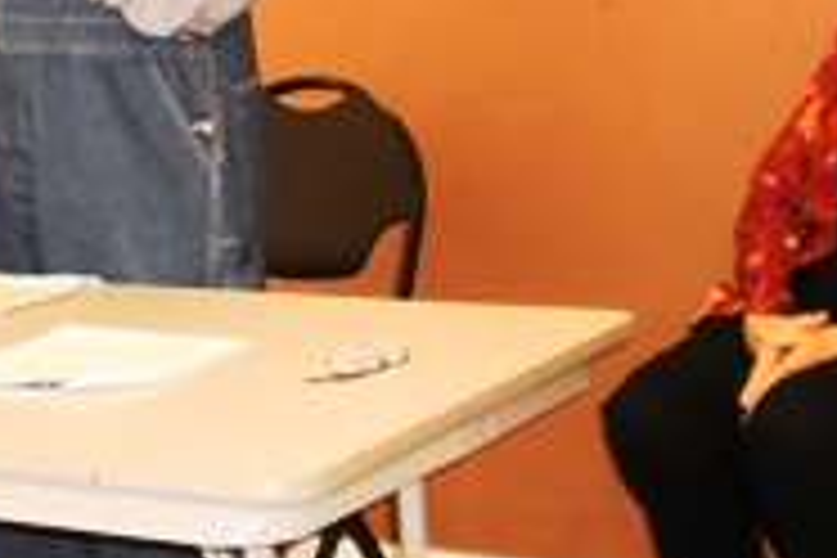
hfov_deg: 22.3
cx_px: 158
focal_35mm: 90
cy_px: 18
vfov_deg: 15.0
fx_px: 2092
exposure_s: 1/30
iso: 320
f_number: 3.1
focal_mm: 6.3
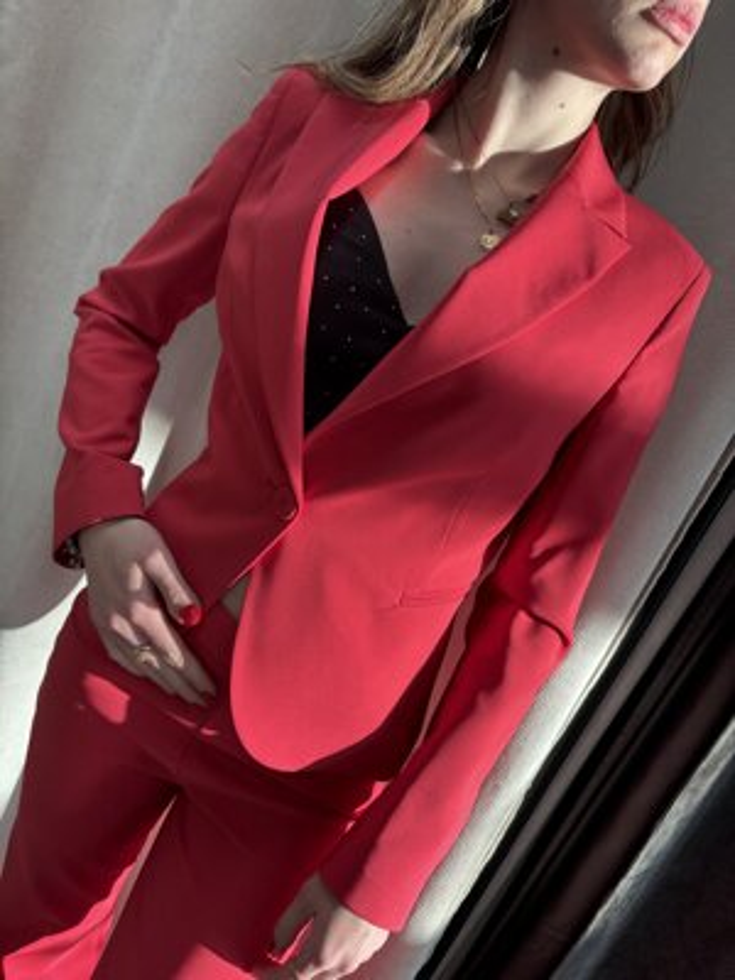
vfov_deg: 67.3
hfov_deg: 53.1
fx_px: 736
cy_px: 490
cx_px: 368
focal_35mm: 26
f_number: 1.6
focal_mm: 5.96
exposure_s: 1/100
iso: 40
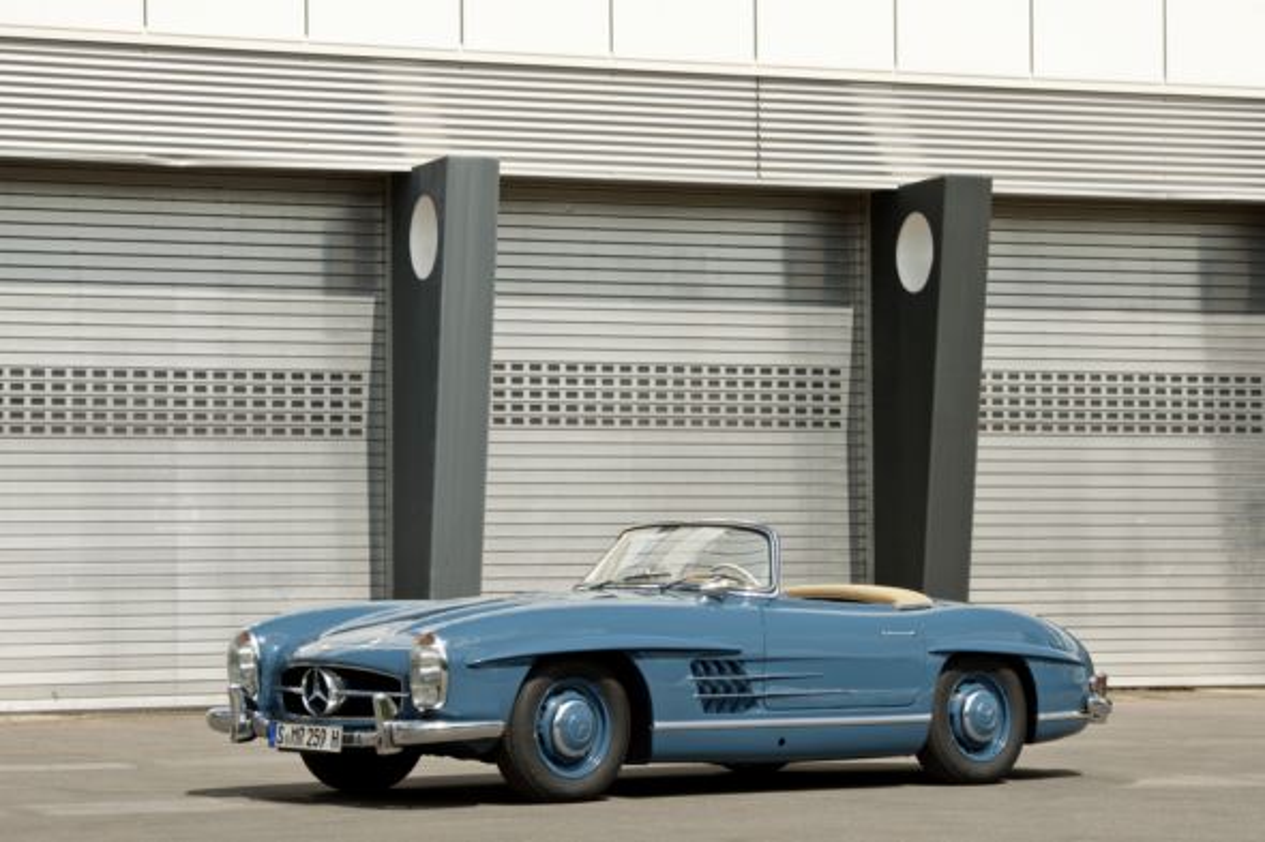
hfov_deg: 20.0
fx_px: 3583
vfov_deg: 13.4
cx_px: 632
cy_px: 421
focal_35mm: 102
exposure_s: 1/60
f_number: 16
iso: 100
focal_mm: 102
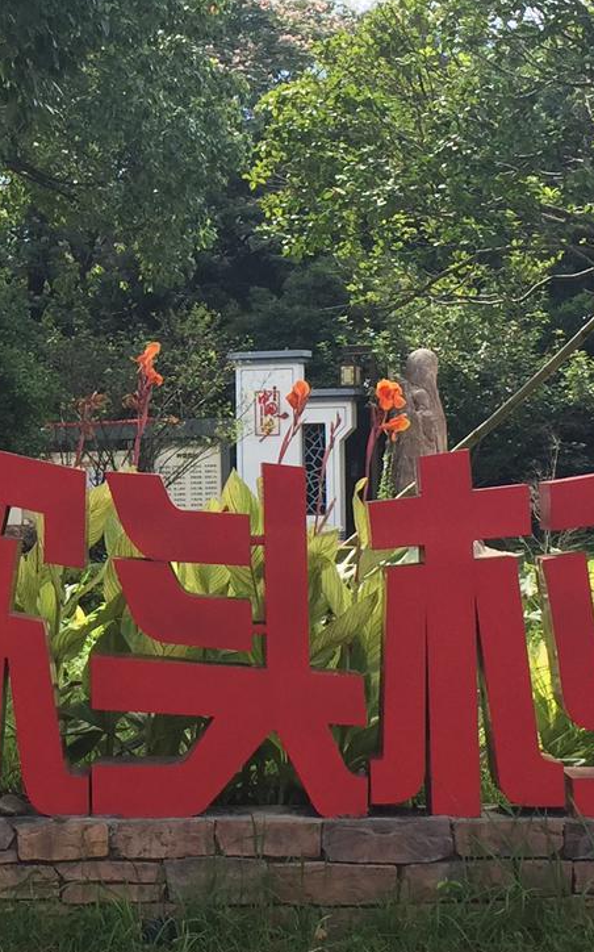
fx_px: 2255
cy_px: 456
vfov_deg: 23.8
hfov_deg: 14.7
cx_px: -46
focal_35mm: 87
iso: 32
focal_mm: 4.15
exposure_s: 1/608
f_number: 2.2
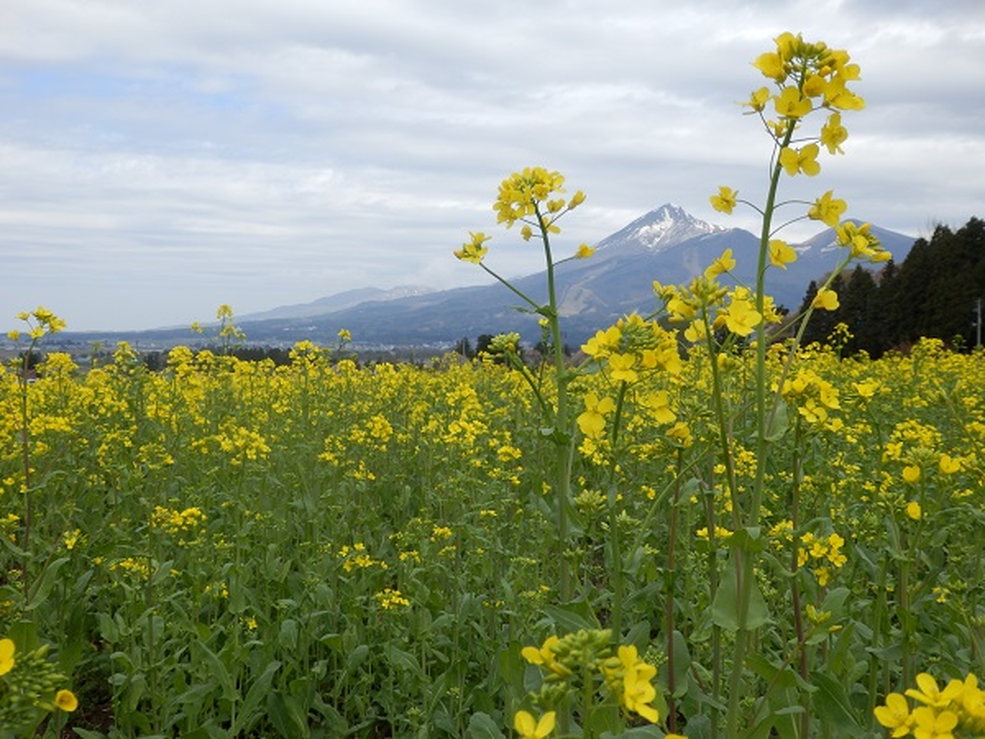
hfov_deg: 55.4
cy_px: 370
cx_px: 492
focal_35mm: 33
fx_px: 939
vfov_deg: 42.9
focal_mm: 6
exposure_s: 1/800
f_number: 3.4
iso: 80
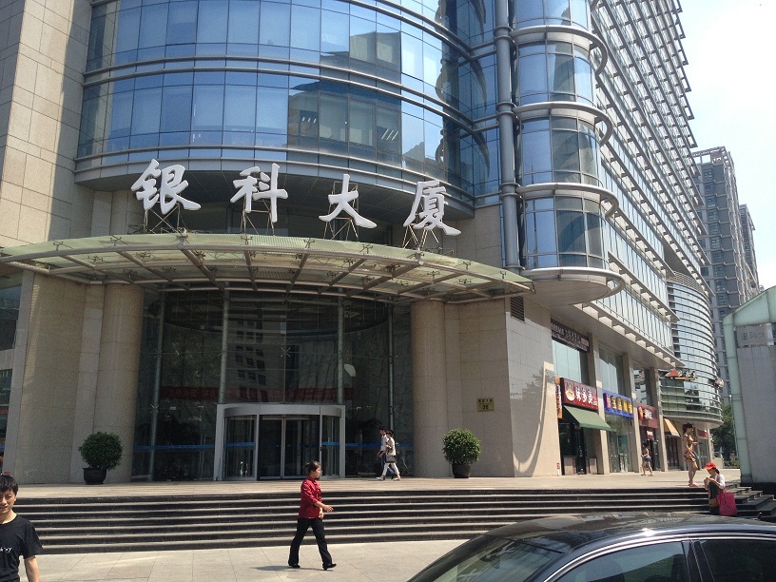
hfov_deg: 52.6
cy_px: 291
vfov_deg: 40.7
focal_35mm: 35
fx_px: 785
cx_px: 388
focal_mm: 4.28
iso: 50
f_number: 2.4
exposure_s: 1/1104
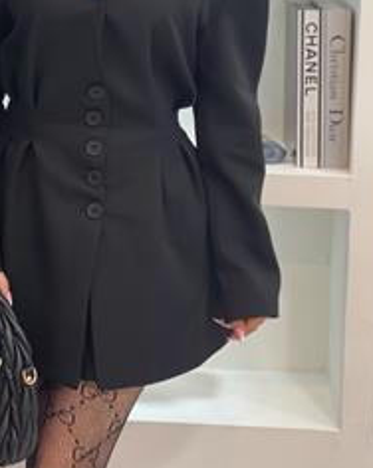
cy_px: 74
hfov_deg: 17.1
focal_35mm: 89
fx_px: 1231
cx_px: 97
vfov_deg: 21.2
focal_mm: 6
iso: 125
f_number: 2
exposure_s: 1/100
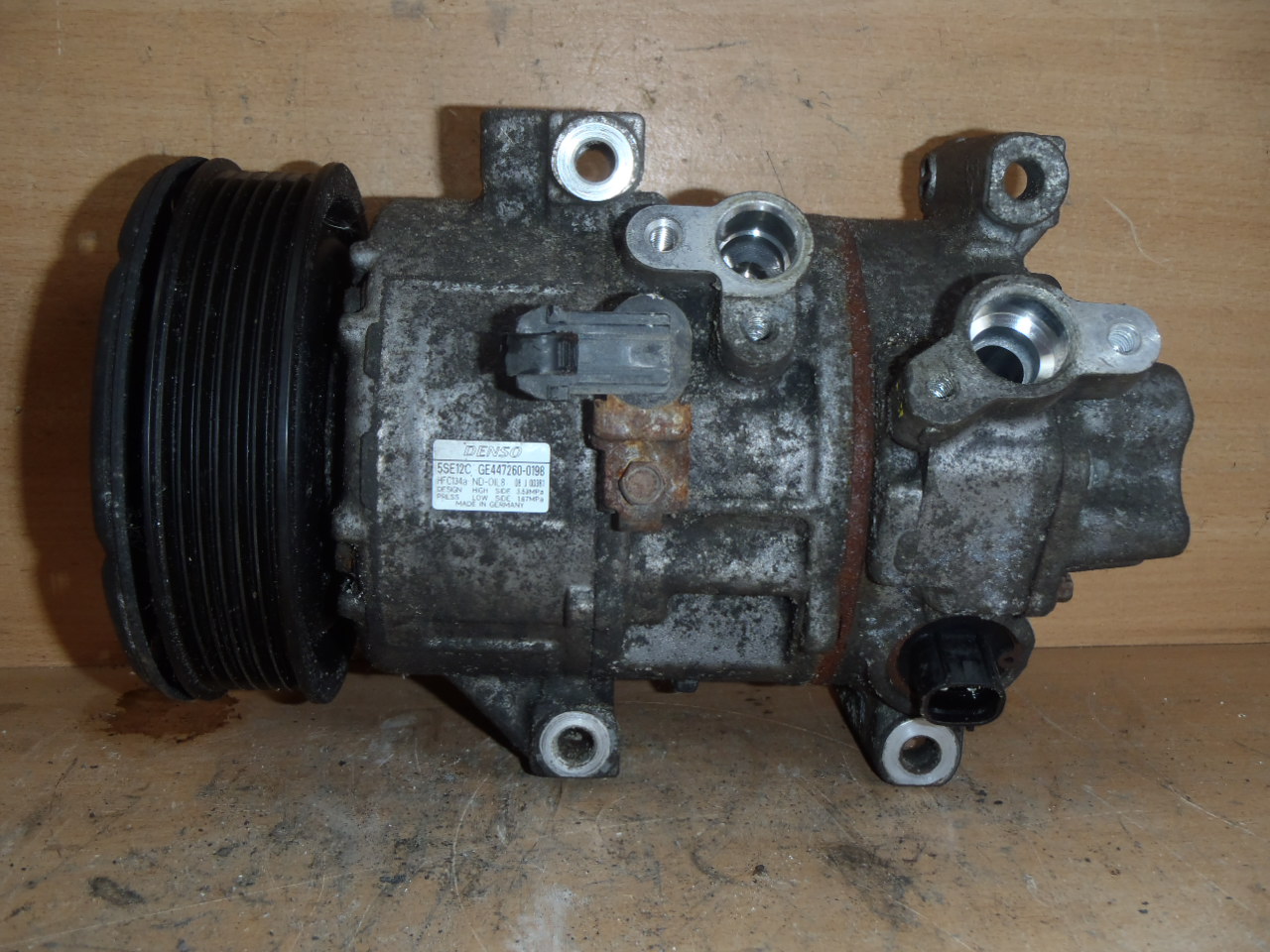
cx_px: 635
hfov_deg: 49.0
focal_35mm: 38
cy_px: 476
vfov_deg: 37.7
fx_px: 1394
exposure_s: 1/40
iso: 100
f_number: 4.6
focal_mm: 6.83
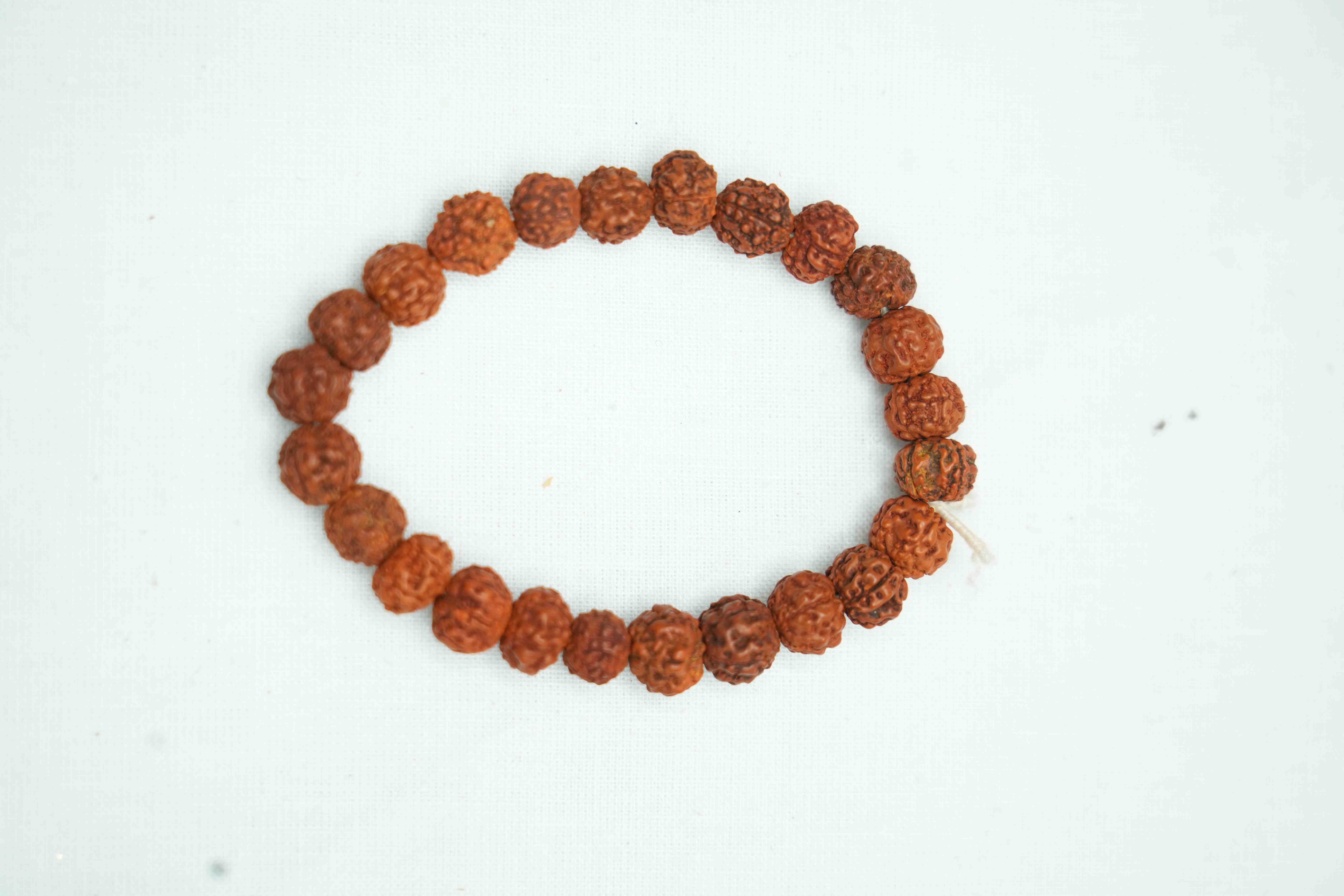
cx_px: 672
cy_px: 448
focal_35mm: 105
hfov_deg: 19.5
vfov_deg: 13.0
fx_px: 3920
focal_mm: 105
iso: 320
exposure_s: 1/60
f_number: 5.6
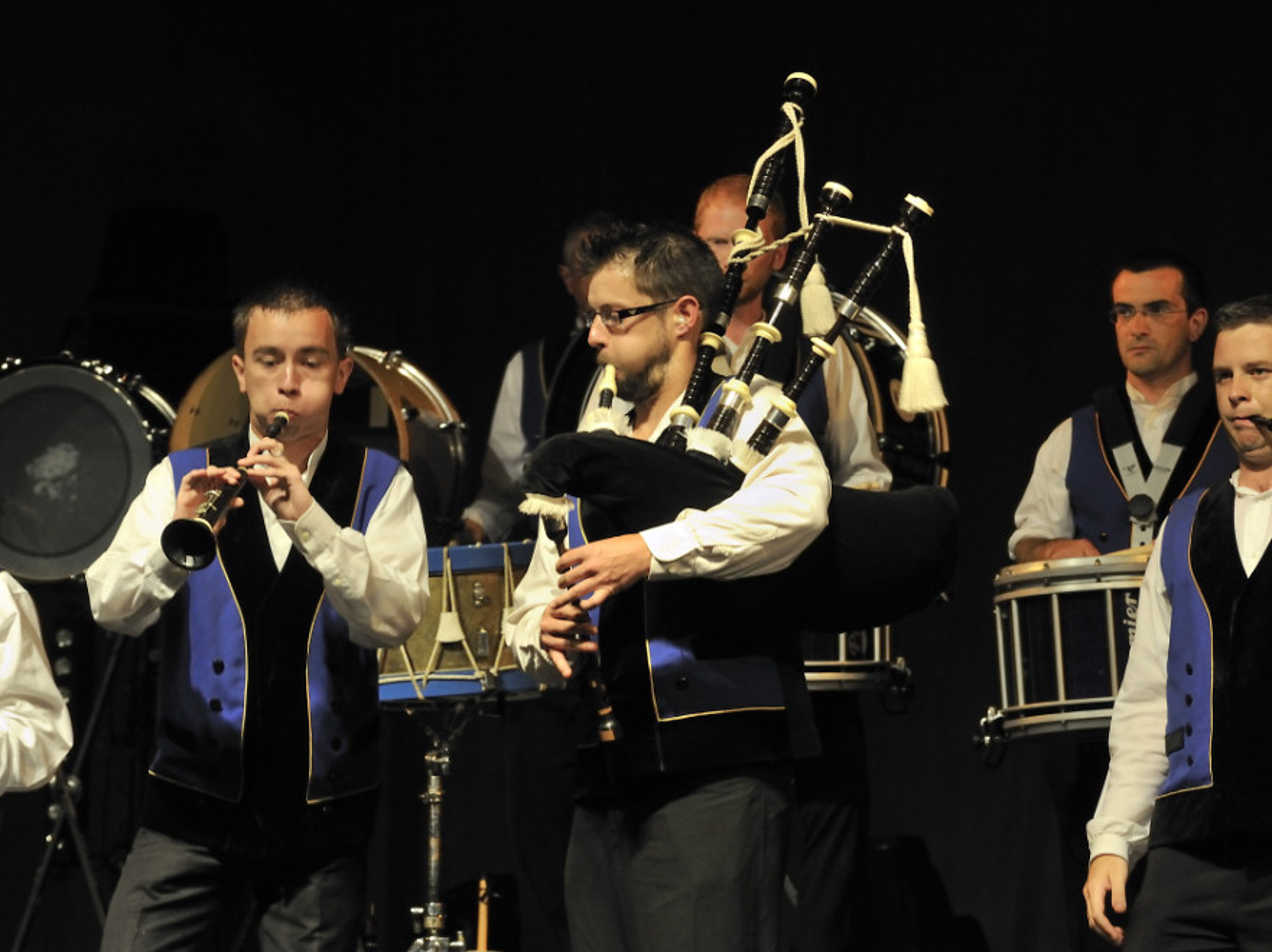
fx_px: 9313
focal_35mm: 254
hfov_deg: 7.8
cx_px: 589
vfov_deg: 5.9
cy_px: 476
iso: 1250
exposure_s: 1/50
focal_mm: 155
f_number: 8
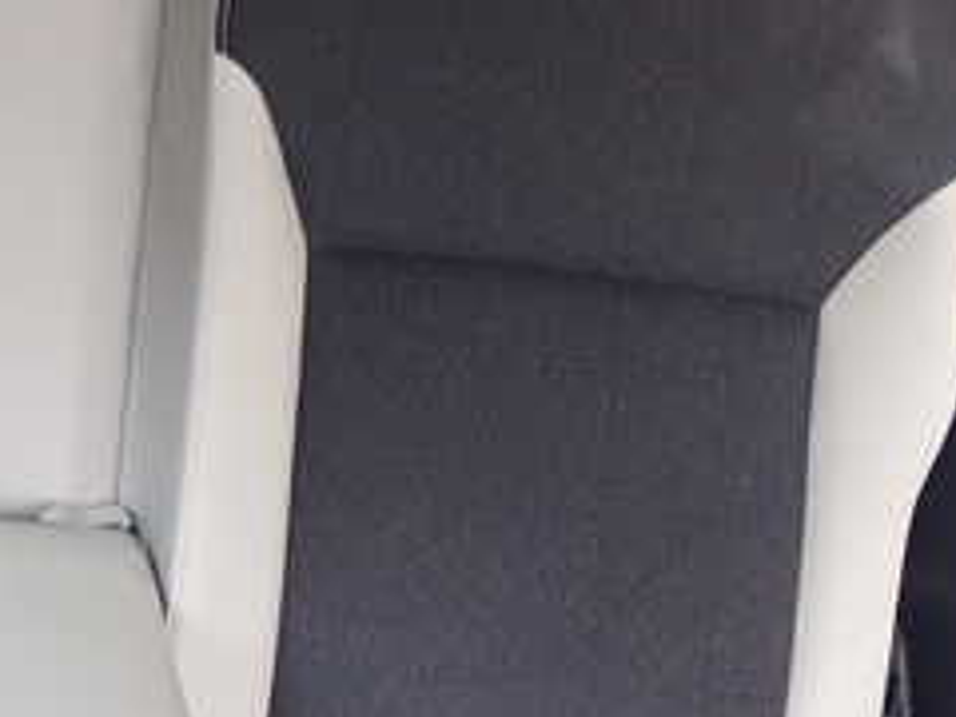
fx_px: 2071
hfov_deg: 25.8
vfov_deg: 19.5
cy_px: 510
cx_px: 295
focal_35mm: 75
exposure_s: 1/60
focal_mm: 5.4
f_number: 2.3
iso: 125
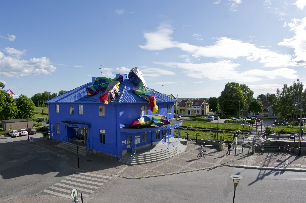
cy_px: 102
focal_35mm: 26
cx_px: 153
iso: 100
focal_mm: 17
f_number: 7.1
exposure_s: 1/320
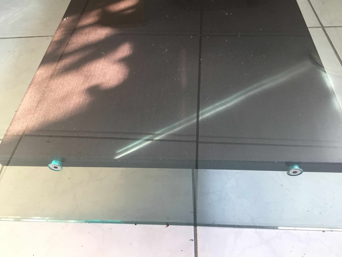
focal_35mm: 29
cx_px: 171
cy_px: 128
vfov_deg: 48.2
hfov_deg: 61.7
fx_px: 287
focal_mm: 4.15
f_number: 2.2
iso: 100
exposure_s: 1/30
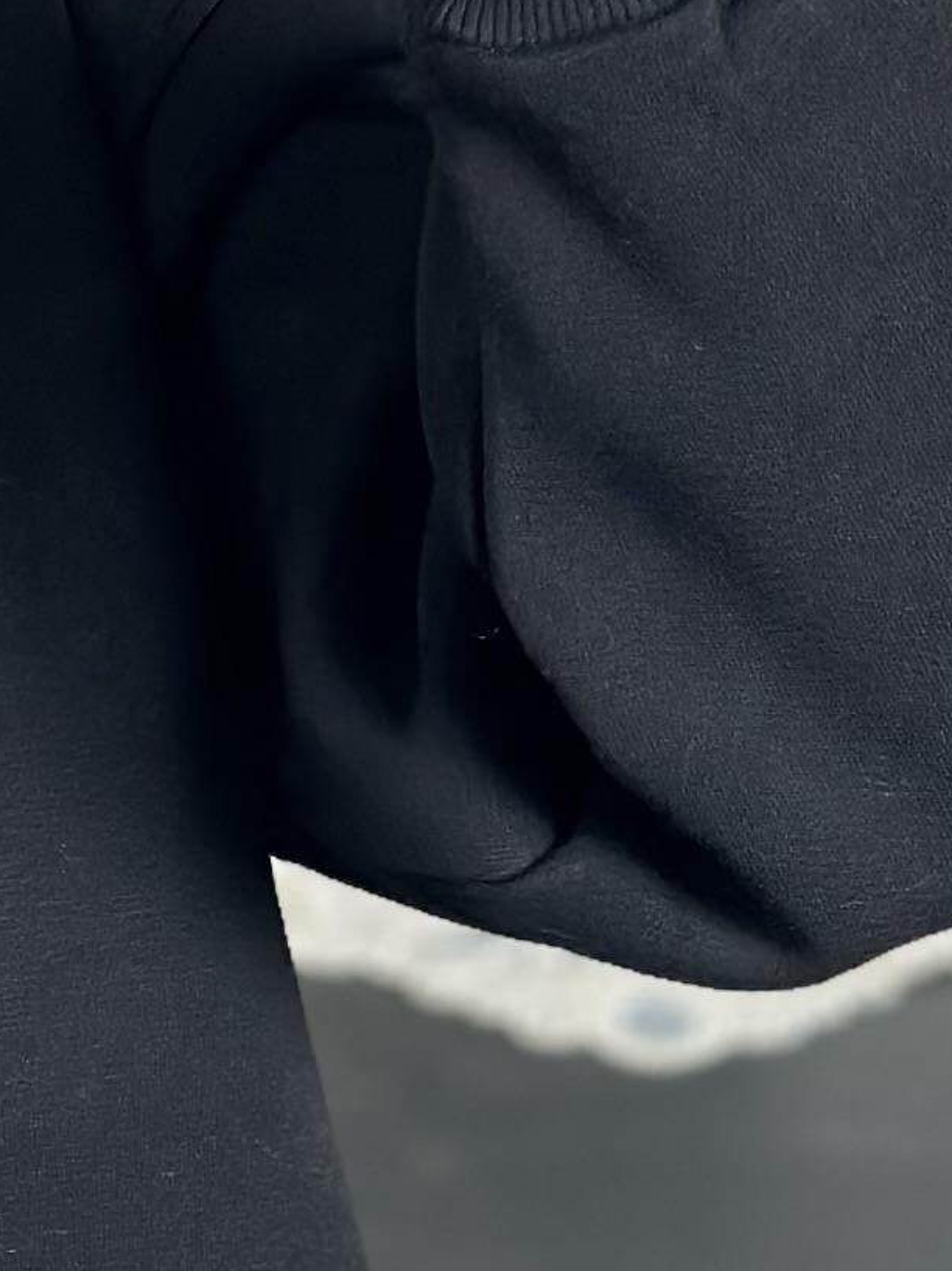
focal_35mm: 237
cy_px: 341
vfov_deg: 8.3
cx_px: -866
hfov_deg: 6.1
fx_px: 8697
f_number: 1.78
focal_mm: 6.86
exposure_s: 1/63
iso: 125
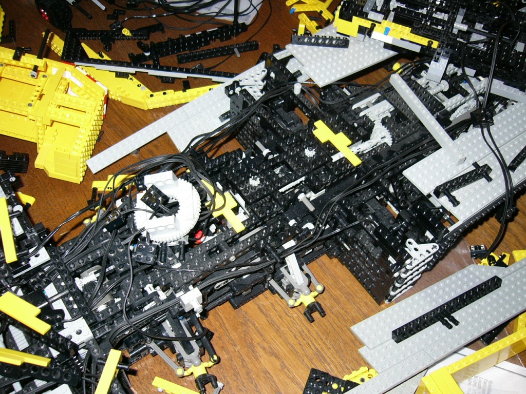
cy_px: 197
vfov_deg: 40.7
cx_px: 263
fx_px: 532
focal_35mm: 35
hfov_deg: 52.6
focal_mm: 5.8
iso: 100
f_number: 2.8
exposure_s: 1/60
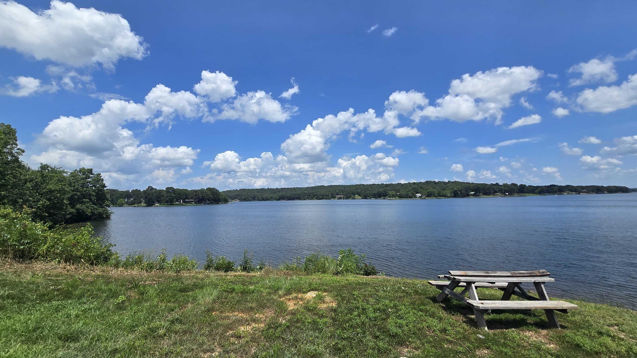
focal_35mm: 15
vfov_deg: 70.5
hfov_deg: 103.0
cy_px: 178
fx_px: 253
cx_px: 327
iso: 50
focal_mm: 2.2
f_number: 2.2
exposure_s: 1/3336
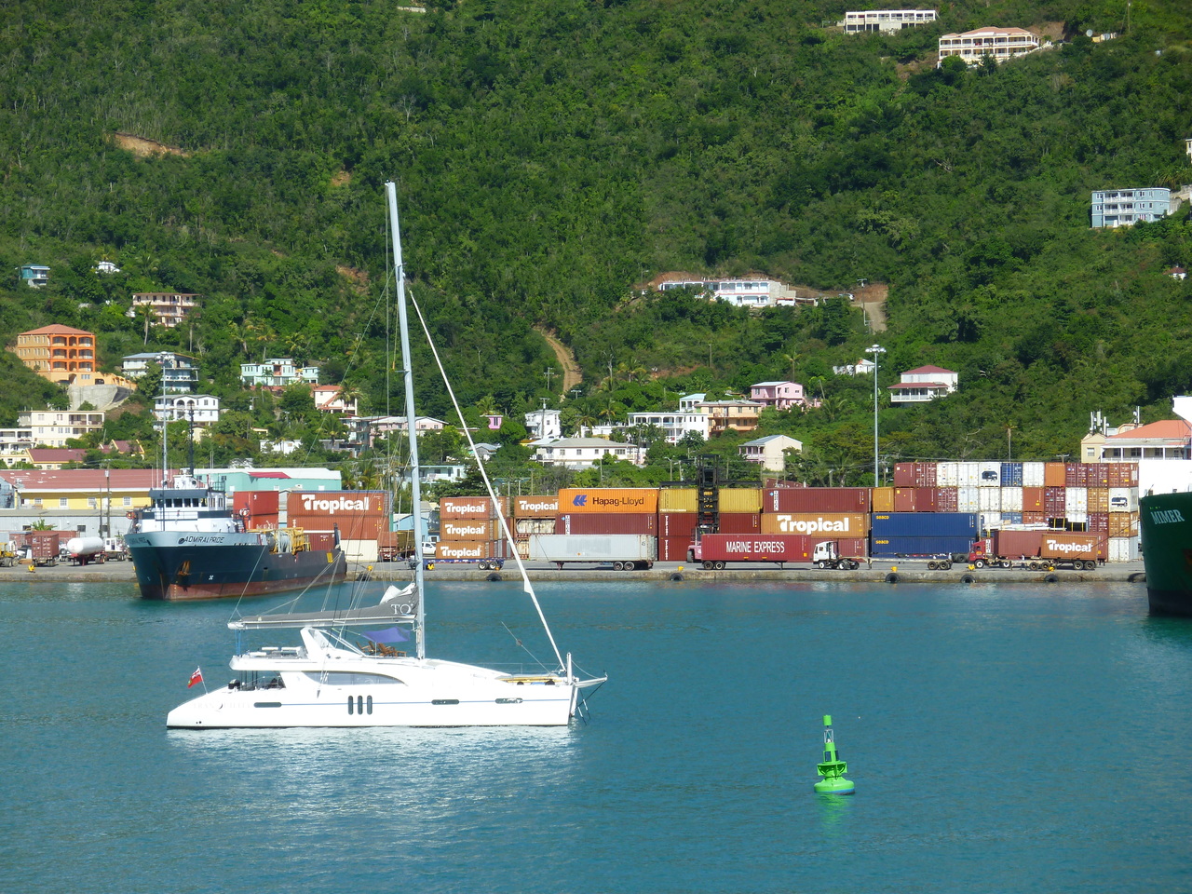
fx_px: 4477
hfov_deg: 15.2
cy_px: 447
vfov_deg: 11.4
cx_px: 596
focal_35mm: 130
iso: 80
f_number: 5.5
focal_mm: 23.3
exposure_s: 1/320
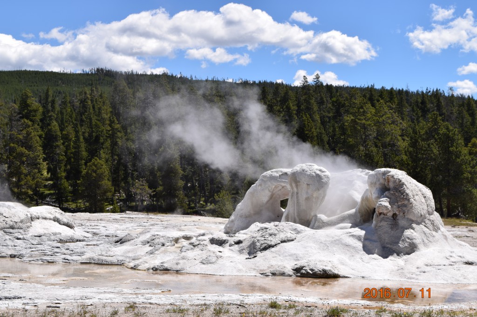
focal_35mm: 60
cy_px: 158
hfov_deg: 33.4
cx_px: 238
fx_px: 795
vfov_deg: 22.6
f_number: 11
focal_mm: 40
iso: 100
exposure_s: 1/200
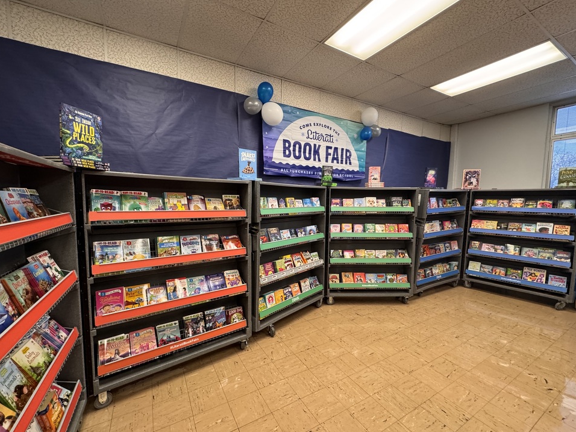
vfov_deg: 81.7
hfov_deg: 98.2
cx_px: 290
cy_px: 221
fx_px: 250
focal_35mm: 15
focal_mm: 2.22
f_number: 2.2
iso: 250
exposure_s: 1/60
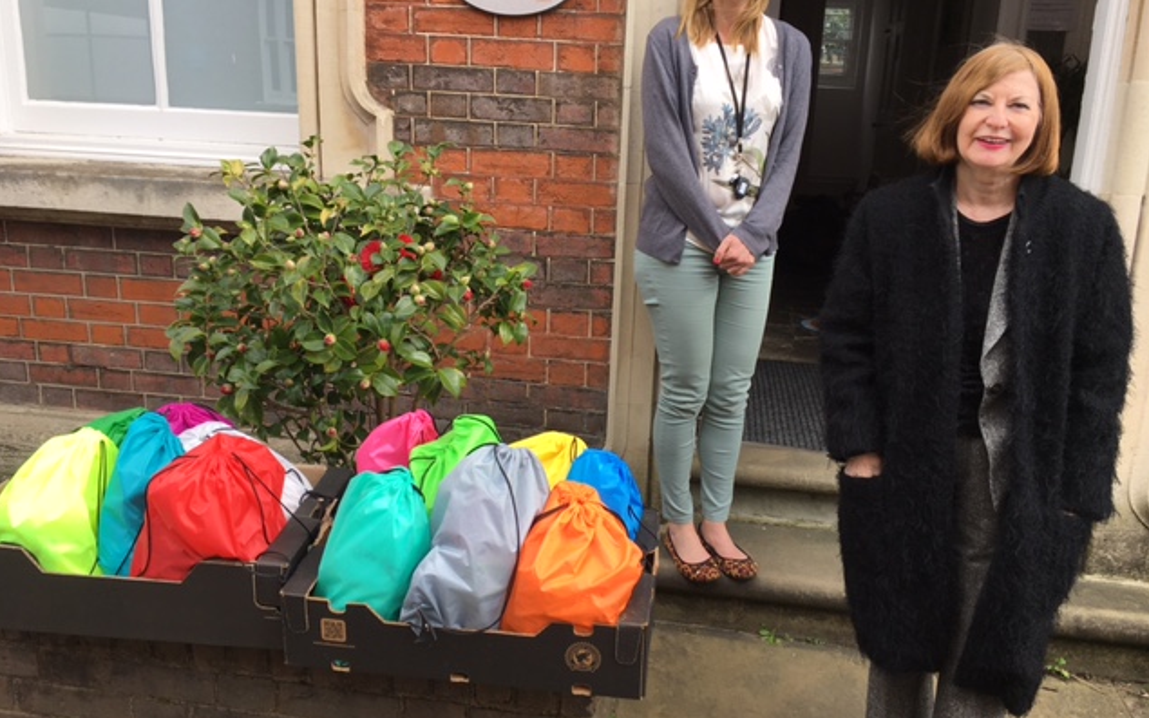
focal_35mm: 31
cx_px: 572
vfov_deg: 40.6
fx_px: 971
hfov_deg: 61.2
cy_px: 333
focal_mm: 4.15
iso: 25
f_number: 2.2
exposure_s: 1/264
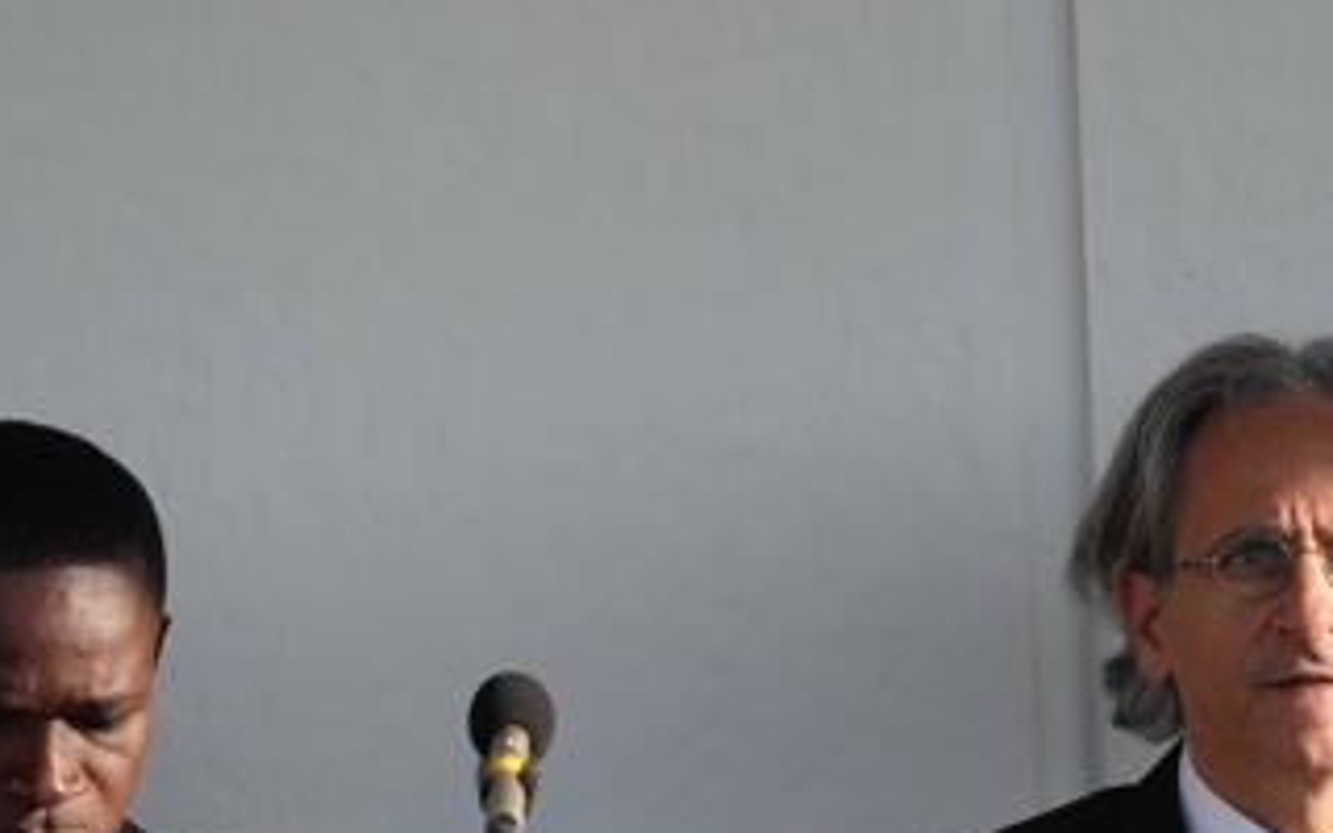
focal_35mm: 735
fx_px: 26701
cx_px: 1583
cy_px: 693
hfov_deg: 2.9
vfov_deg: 1.8
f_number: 4
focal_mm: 200
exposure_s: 1/500
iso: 100
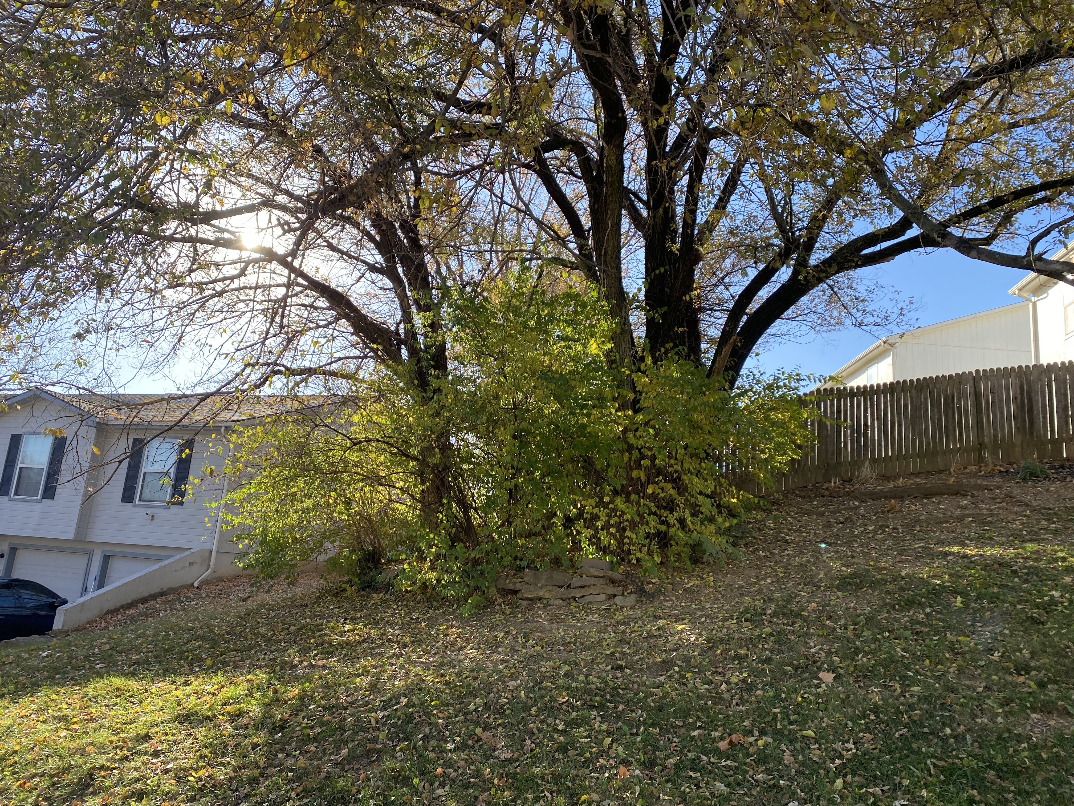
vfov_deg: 53.1
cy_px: 403
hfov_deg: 67.3
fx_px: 807
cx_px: 537
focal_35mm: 26
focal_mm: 4.25
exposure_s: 1/864
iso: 32
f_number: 1.8
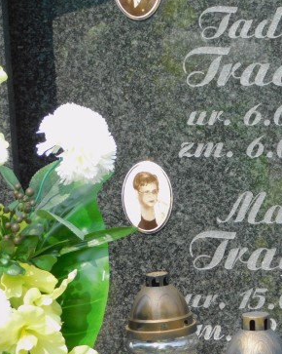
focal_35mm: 198
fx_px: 2067
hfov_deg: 7.8
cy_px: 134
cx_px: 286
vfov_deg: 9.8
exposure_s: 1/320
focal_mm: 20.3
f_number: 4.8
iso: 125
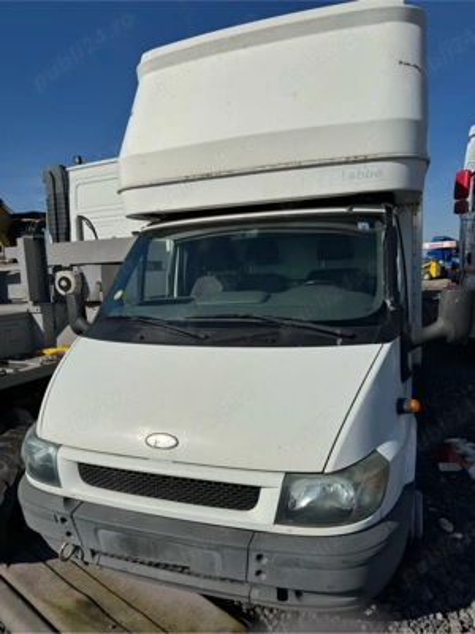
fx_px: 439
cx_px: 238
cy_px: 317
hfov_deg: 56.8
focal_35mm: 24
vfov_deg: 71.6
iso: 64
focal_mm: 6.76
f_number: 1.78
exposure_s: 1/15152
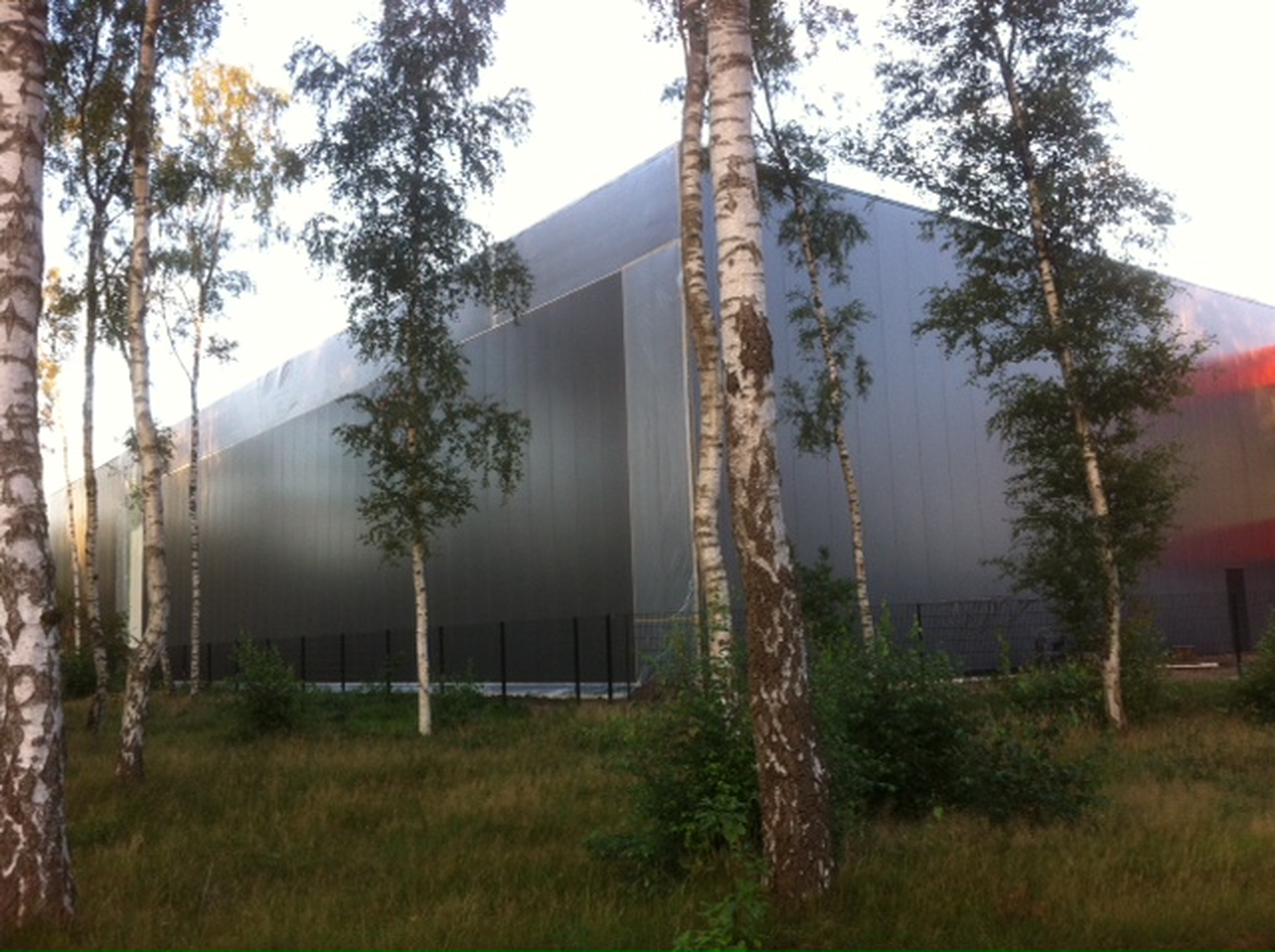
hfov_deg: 52.7
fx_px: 1287
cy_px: 476
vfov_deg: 40.6
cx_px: 638
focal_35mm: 35
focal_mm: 3.85
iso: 100
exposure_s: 1/60
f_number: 2.8
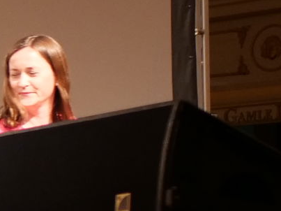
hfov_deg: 7.6
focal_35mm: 221
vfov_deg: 6.7
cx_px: -618
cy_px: 247
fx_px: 1793
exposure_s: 1/60
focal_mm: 16
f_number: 1.4
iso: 800
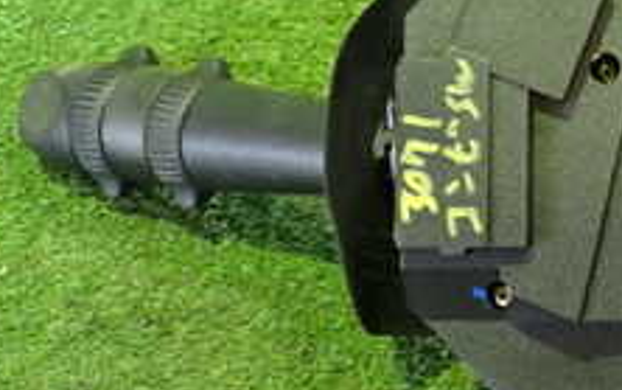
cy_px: 65
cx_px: 709
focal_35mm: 86
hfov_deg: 22.5
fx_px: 1459
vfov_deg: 15.1
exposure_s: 1/25
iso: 800
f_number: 2.3
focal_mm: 5.4
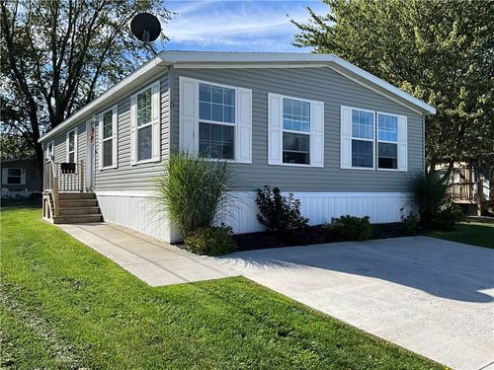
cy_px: 185
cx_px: 247
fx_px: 414
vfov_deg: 48.2
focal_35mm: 29
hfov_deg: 61.7
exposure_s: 1/1534
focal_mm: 3
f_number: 1.8
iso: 25
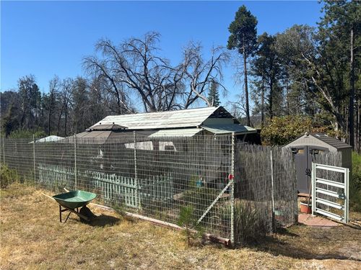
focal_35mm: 26
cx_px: 180
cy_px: 135
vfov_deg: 53.1
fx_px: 271
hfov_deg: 67.3
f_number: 1.6
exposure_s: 1/2933
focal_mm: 5.96
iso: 50
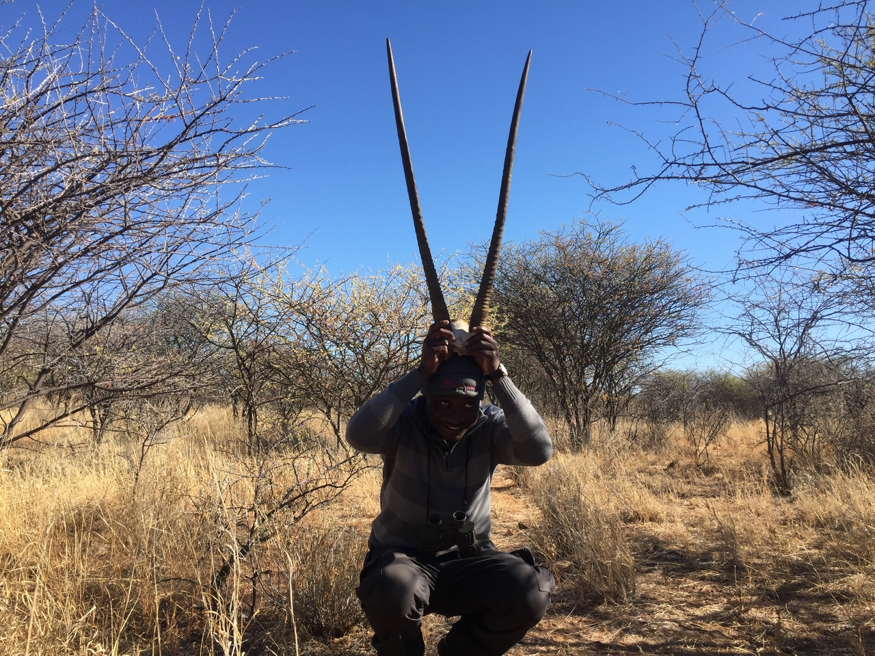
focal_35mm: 29
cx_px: 438
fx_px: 733
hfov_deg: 61.7
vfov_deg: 48.2
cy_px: 328
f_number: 2.2
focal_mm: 4.15
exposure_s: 1/1041
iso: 32
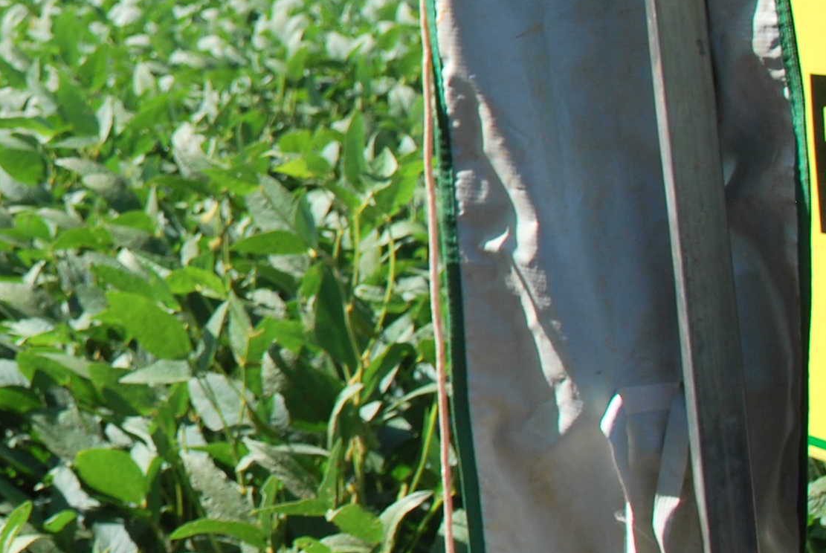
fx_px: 2642
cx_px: -537
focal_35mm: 115
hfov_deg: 15.8
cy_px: 19
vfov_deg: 11.8
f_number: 7.1
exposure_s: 1/200
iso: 100
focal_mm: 22
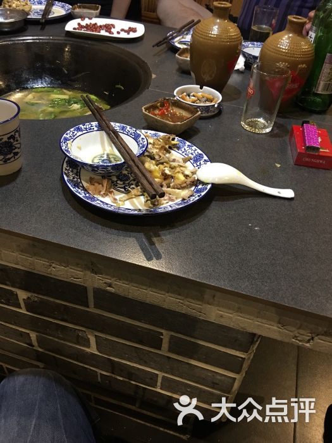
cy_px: 222
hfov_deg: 48.2
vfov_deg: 61.7
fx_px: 371
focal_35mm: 29
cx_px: 166
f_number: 2.2
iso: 100
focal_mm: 4.15
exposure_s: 1/10
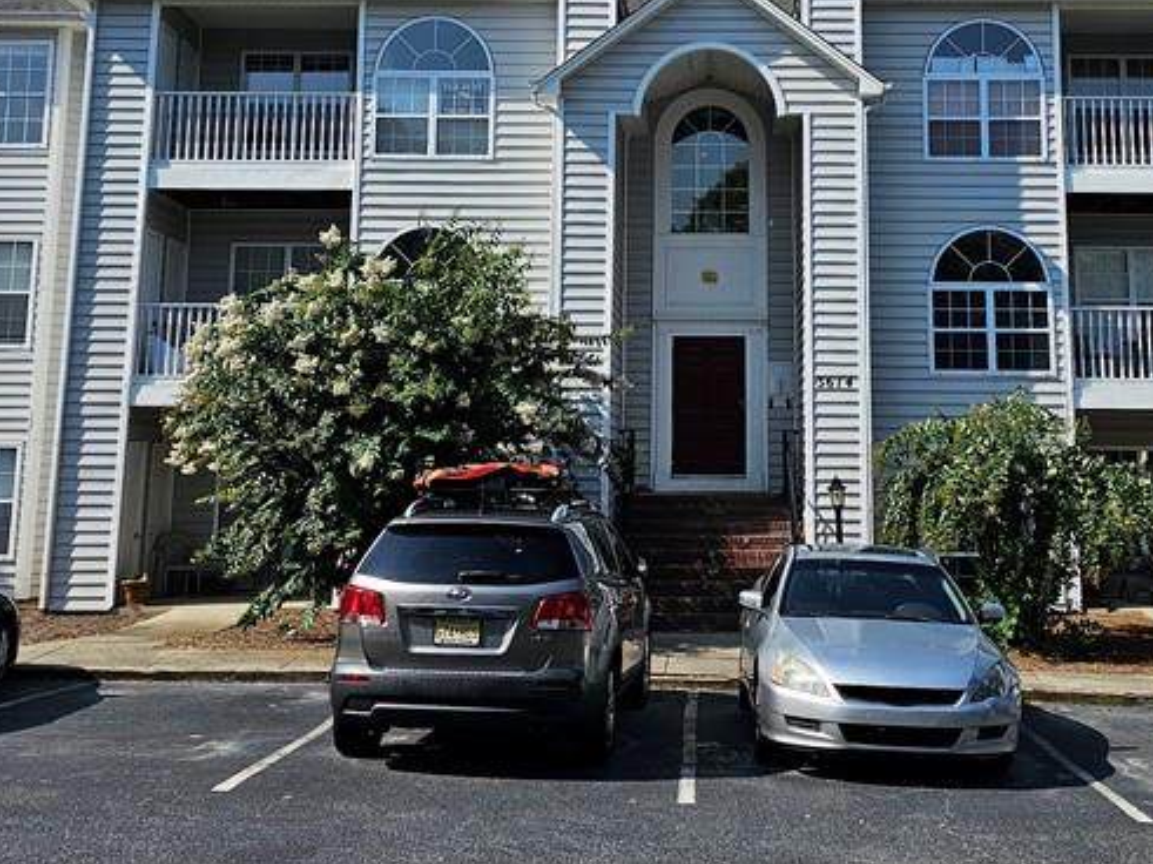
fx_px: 1598
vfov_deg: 29.4
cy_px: 141
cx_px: 735
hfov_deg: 39.3
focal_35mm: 48
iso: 10
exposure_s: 1/829
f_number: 1.7
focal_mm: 6.3
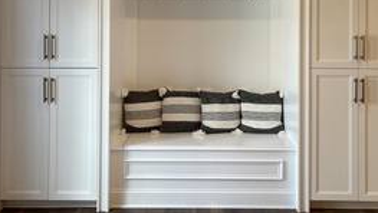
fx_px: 431
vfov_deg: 26.9
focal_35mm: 43
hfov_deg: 47.3
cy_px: 26
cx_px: 198
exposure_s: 1/60
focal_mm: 5.1
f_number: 1.6
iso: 80
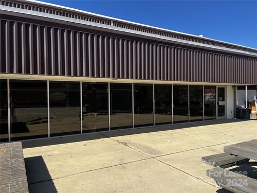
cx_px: 128
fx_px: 193
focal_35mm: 26
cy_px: 96
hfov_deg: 67.3
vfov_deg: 53.1
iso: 50
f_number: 1.6
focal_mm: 5.1
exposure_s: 1/2632
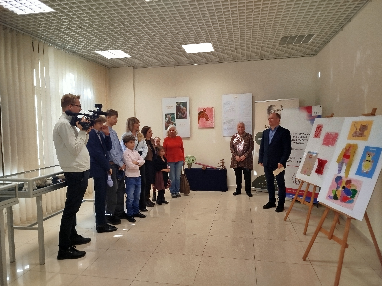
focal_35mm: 24
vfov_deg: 56.8
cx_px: 191
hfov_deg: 71.6
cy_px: 143
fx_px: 265
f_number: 1.7
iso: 200
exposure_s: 1/50
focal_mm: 5.31
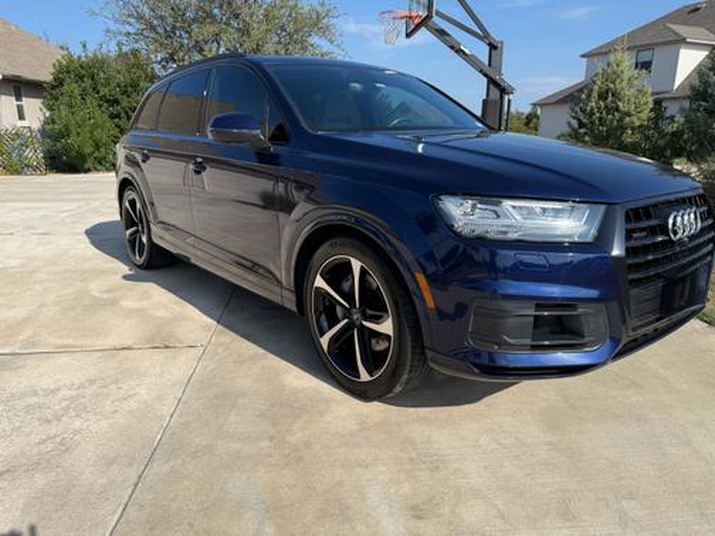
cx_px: 358
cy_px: 268
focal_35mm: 24
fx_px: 496
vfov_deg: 56.8
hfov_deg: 71.6
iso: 80
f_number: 1.78
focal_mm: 6.76
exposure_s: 1/4673
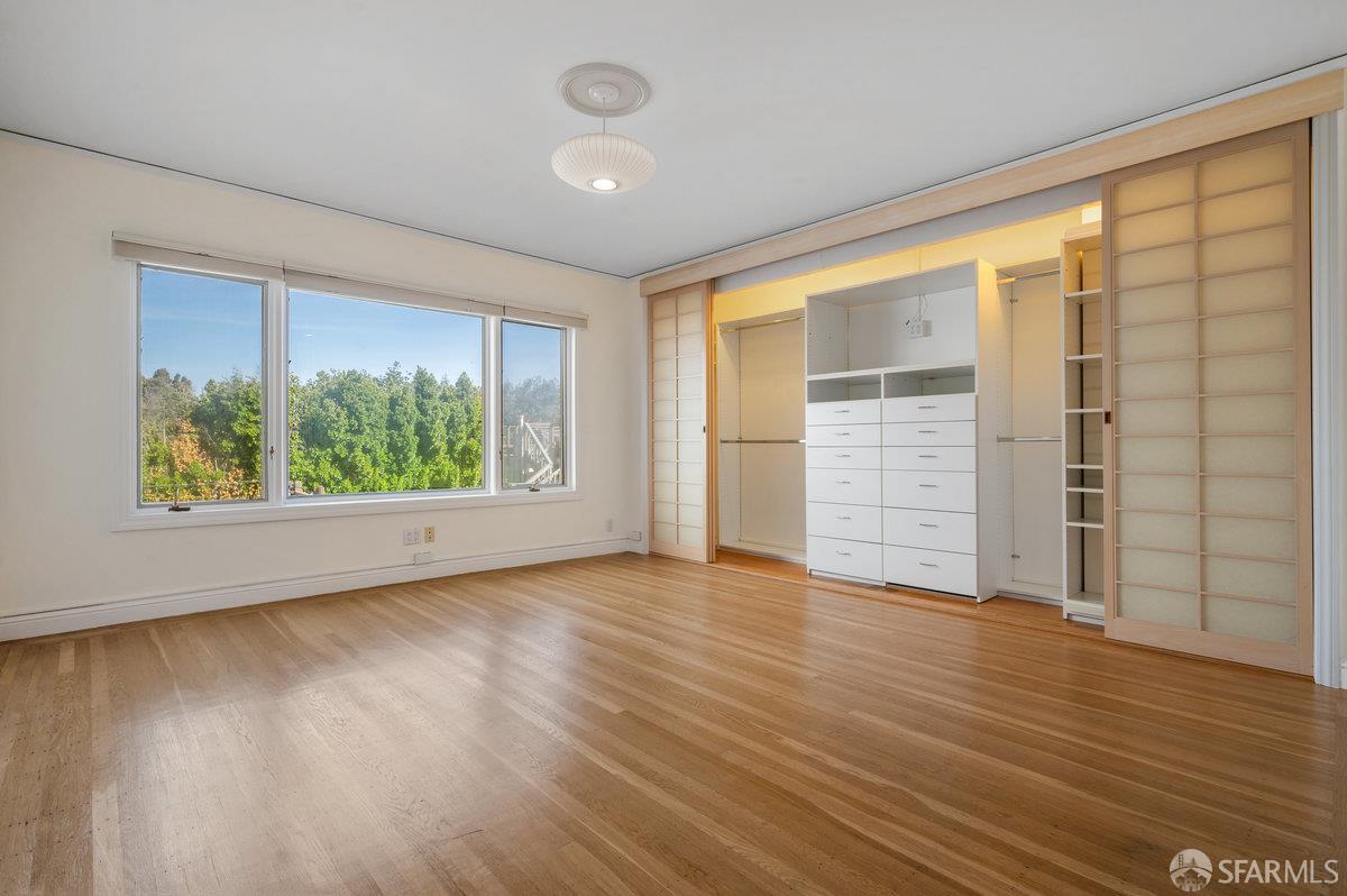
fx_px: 617
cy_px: 448
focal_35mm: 16
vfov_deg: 72.0
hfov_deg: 95.0
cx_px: 674
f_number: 9
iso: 400
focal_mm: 16.5
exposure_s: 1/30
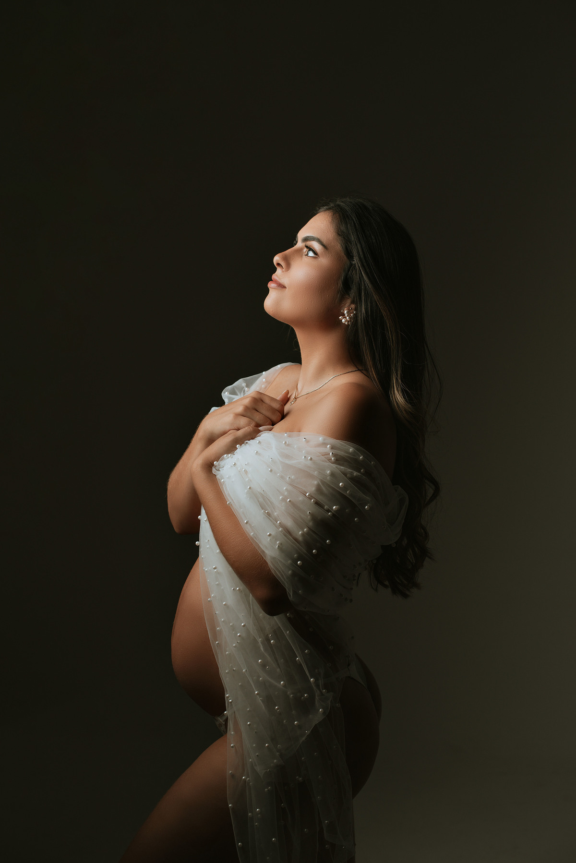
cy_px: 432
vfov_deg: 39.6
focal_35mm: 50
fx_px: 1199
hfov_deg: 27.0
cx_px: 288
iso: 100
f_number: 5
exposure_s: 1/100
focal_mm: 50
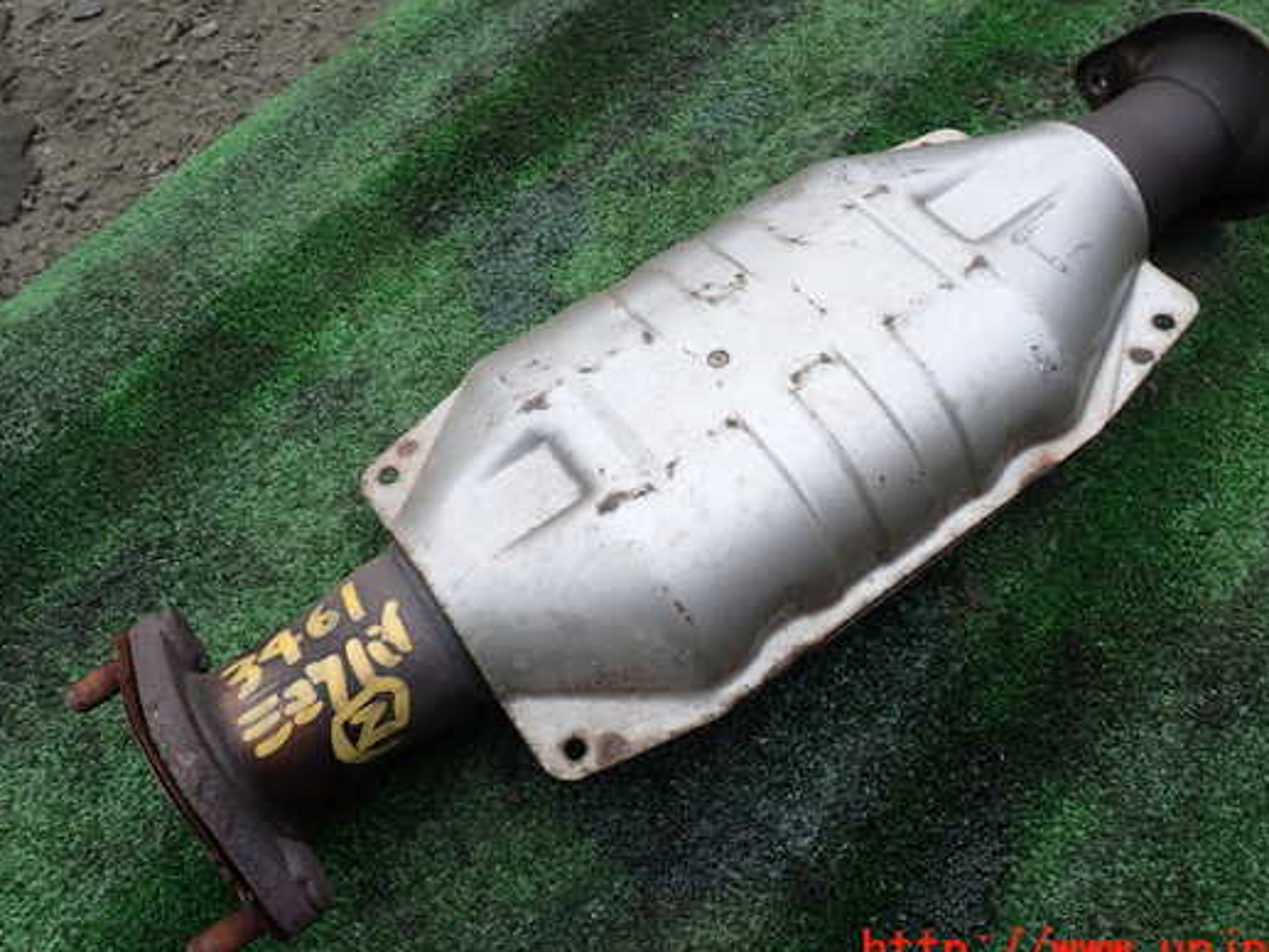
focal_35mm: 29
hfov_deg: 61.6
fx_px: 1063
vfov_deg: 48.2
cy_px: 432
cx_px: 680
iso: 100
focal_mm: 4.5
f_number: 2.8
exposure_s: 1/60
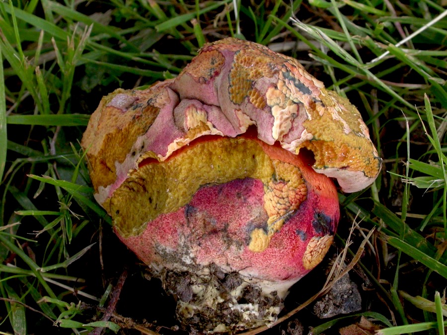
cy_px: 168
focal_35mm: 90
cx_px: 224
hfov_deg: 21.8
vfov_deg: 16.4
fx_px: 1162
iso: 200
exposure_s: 1/133
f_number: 6
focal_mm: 18.6
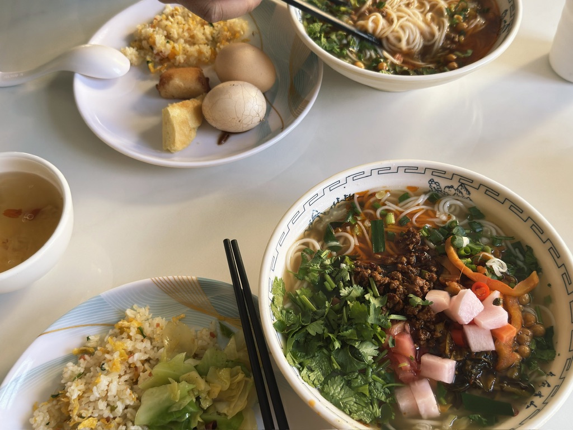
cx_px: 286
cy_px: 215
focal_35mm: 36
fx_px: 596
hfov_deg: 51.4
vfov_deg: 39.7
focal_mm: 6.76
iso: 100
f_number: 1.78
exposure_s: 1/60
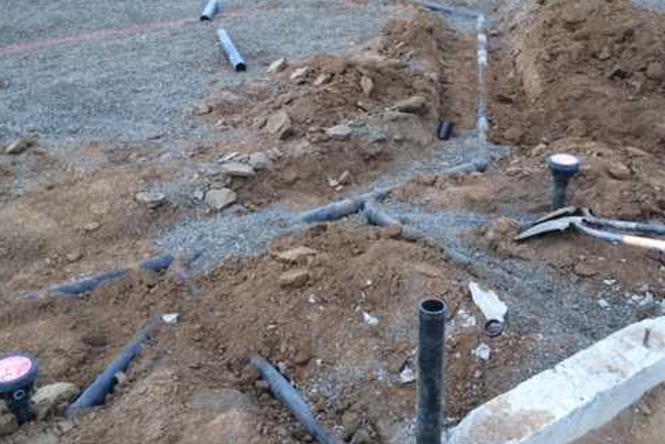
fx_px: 739
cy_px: 204
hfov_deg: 48.4
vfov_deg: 33.4
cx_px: 368
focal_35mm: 40
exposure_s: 1/30
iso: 200
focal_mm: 4.15
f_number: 2.2
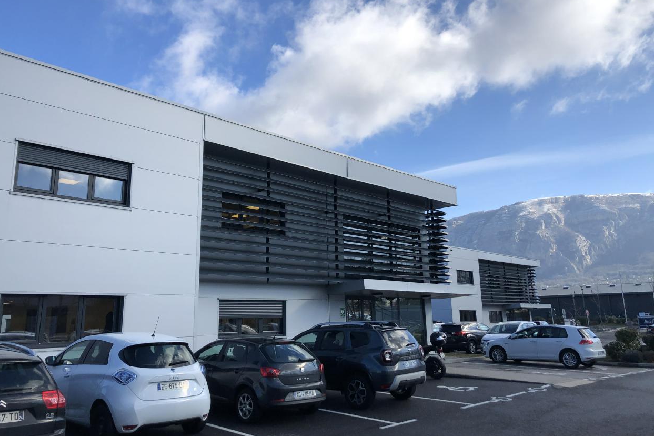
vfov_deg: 43.5
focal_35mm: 30
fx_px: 545
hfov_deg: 61.9
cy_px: 197
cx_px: 318
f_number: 1.8
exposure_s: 1/1919
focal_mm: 3.99
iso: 20
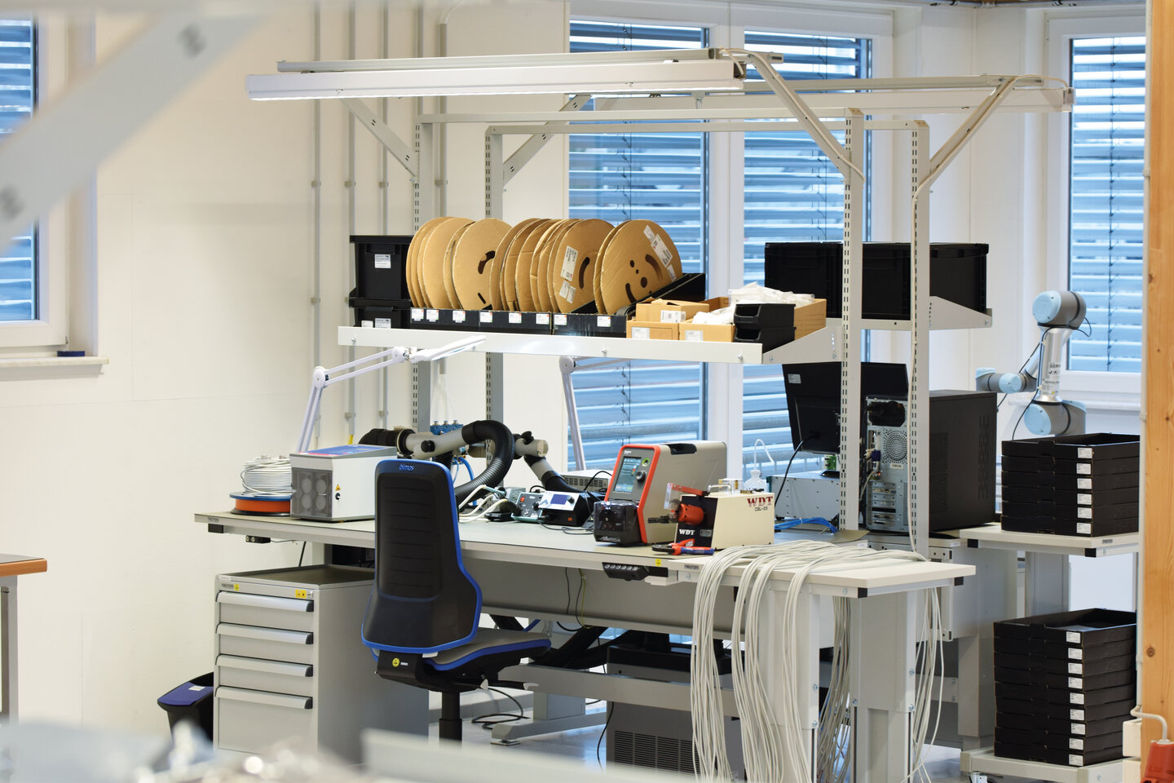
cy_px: 392
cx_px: 587
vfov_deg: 13.0
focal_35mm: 105
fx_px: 3424
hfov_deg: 19.5
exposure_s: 1/60
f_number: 4.8
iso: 400
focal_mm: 70
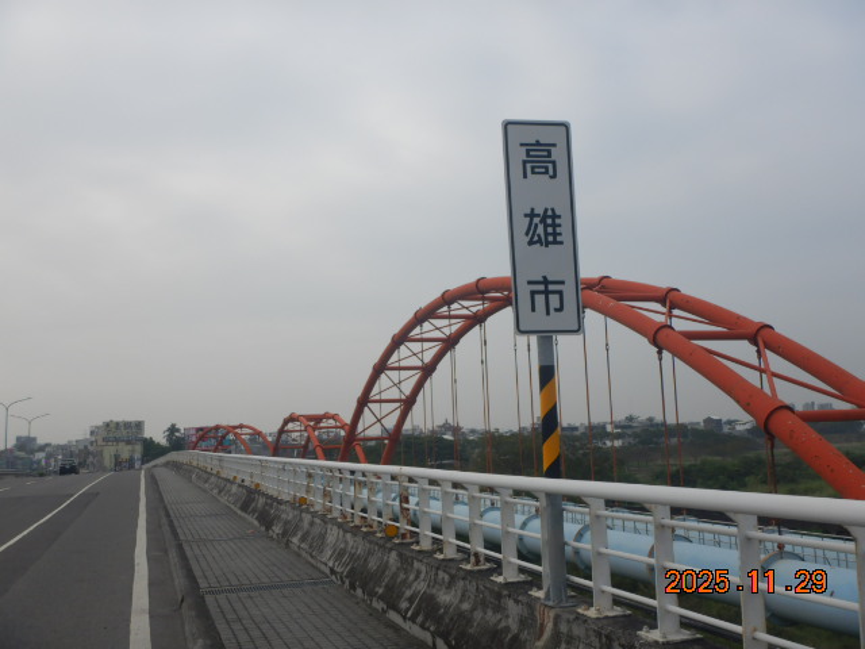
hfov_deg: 50.1
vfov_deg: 38.7
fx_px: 925
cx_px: 432
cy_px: 324
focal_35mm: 37
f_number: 4.2
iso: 125
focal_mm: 6.6
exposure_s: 1/1250
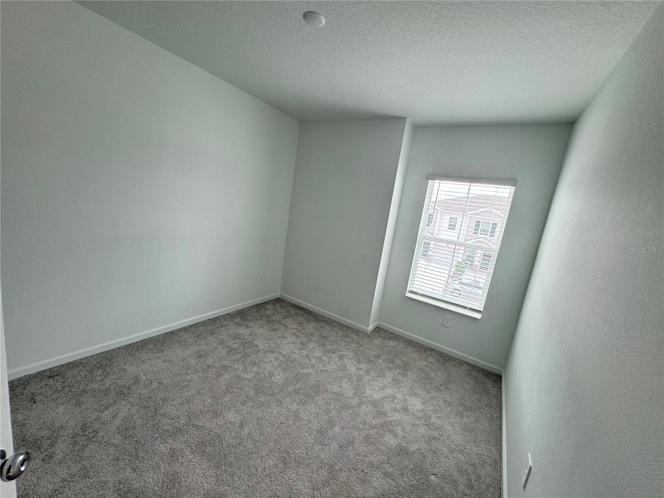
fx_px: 269
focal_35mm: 14
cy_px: 249
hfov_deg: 102.1
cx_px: 332
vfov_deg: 85.7
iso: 100
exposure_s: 1/120
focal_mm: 2.22
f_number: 2.2
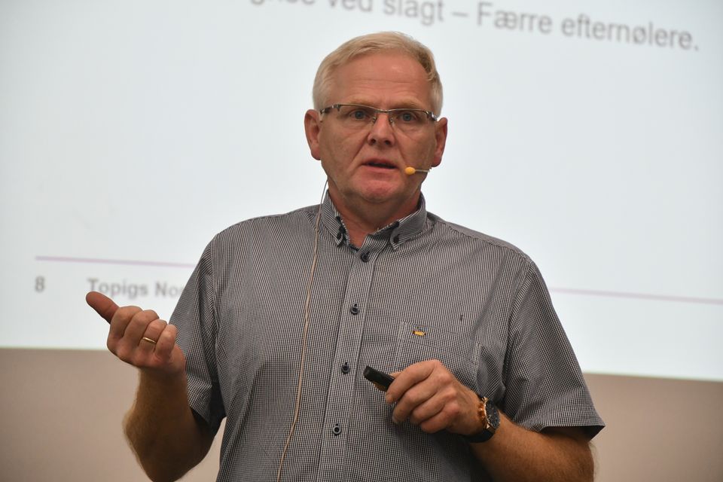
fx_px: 2410
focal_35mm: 120
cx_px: 362
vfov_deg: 11.4
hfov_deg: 17.1
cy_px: 241
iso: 1600
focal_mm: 80
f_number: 4.5
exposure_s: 1/250
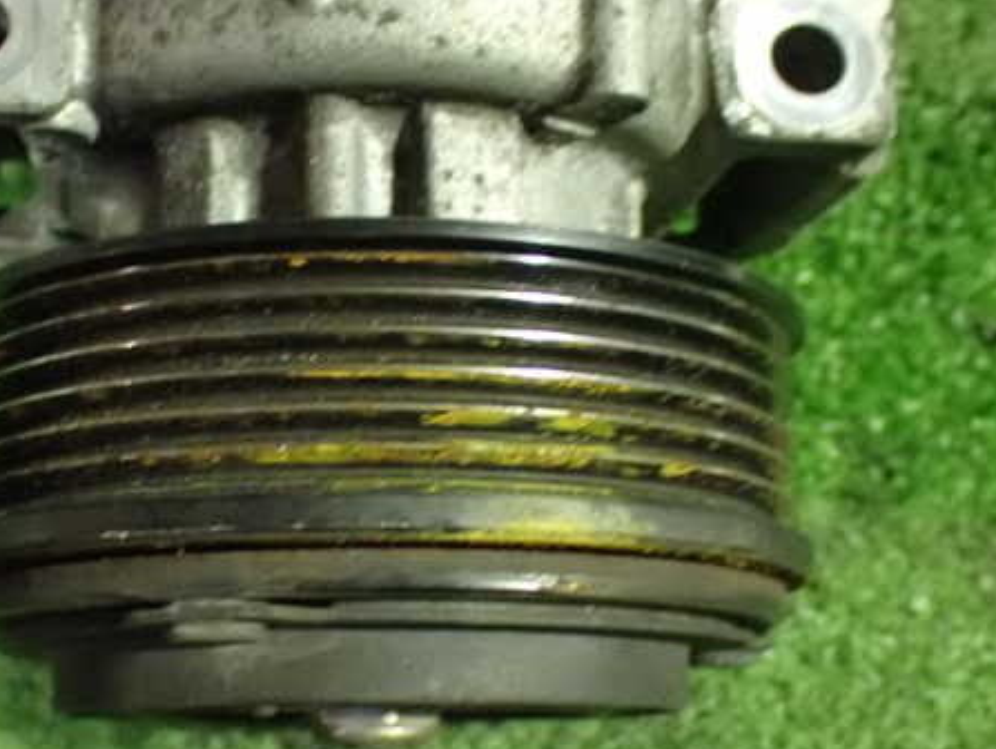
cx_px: 372
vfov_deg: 24.8
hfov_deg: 32.5
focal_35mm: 59
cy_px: 426
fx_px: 1699
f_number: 2.9
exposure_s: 1/25
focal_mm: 7.84
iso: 1600
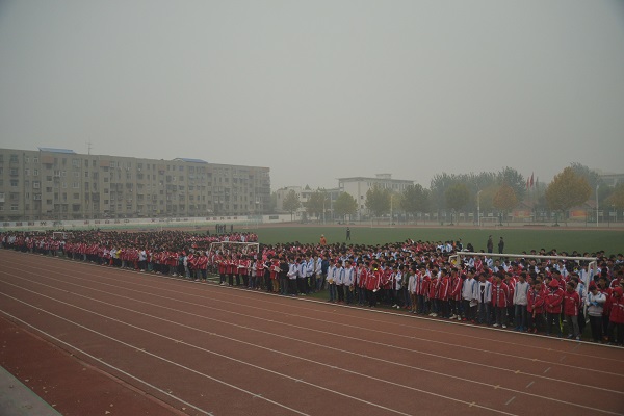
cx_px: 312
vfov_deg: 46.4
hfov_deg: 65.5
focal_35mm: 28
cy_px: 208
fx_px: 485
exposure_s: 1/6400
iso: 2800
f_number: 3.8
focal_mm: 28
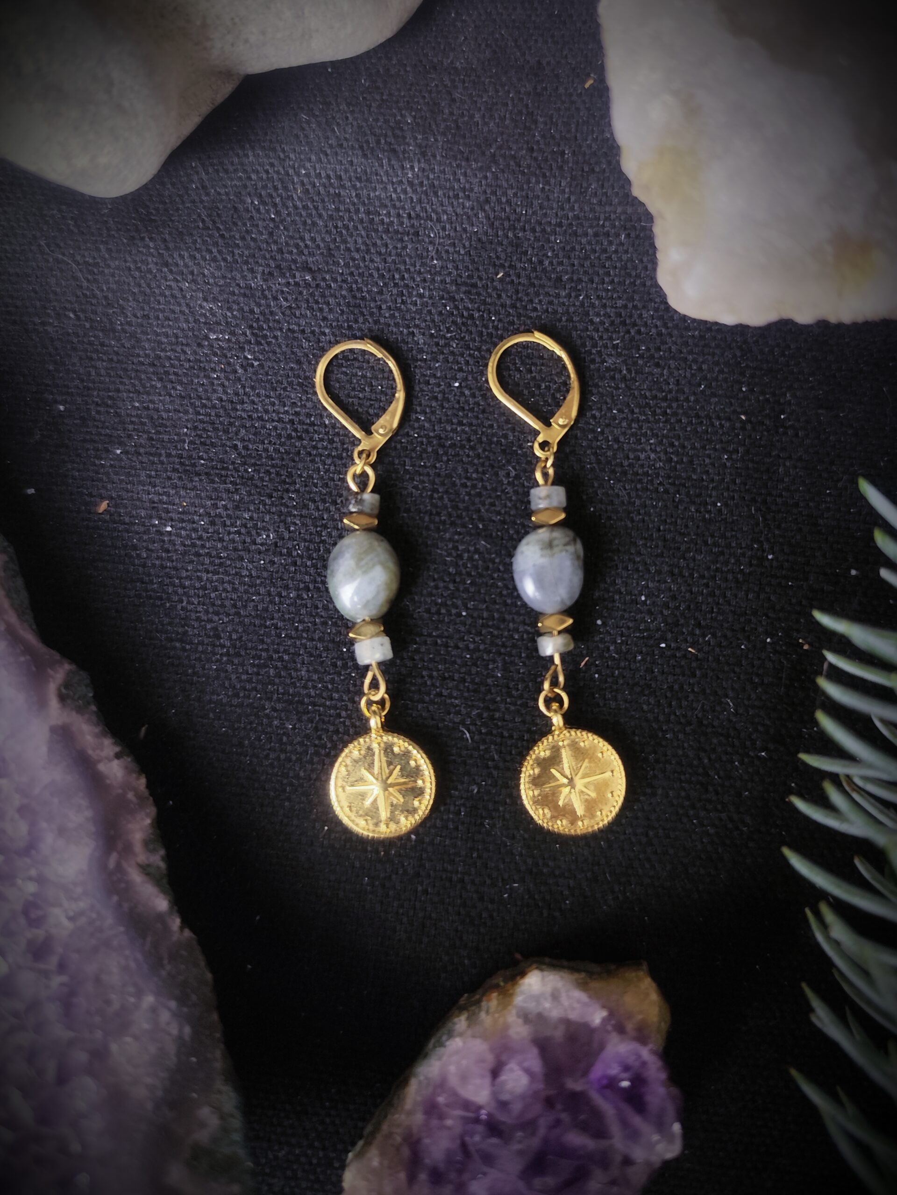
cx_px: 448
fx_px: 795
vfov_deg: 73.9
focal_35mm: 23
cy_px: 598
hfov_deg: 58.9
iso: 400
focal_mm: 6.19
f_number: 1.65
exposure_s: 1/50
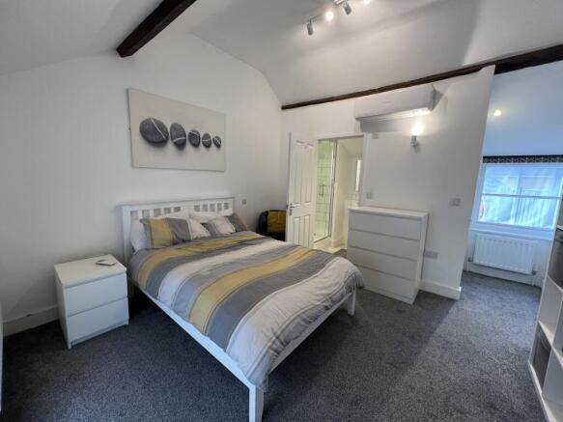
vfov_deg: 89.9
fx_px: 211
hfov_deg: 106.2
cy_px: 211
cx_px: 282
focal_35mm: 13
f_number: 1.8
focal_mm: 1.57
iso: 160
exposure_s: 1/100
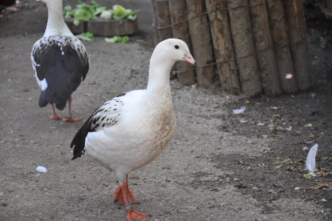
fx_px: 1451
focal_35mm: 158
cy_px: 110
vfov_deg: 8.7
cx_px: 166
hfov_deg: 13.1
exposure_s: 1/60
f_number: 5.6
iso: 720
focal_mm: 105
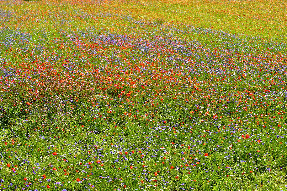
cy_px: 98
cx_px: 124
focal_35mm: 73
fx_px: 582
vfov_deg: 18.7
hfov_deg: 27.7
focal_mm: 28
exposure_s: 1/250
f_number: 8
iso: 100
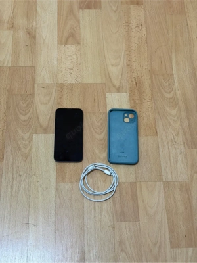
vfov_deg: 39.7
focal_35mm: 48
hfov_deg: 30.3
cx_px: 98
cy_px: 132
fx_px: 364
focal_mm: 6.76
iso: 400
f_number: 1.78
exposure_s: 1/40
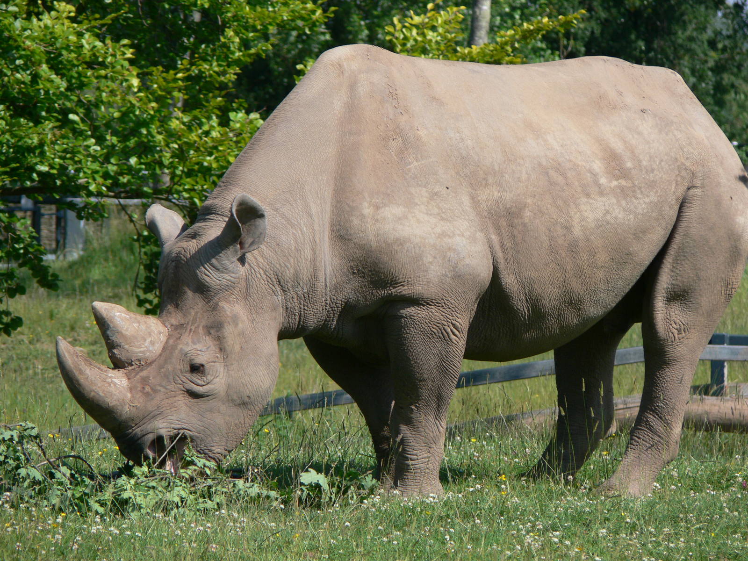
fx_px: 9076
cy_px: 280
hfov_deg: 4.7
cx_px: 374
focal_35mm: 420
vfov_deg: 3.5
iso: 80
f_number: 5.6
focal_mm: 88.8
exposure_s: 1/320
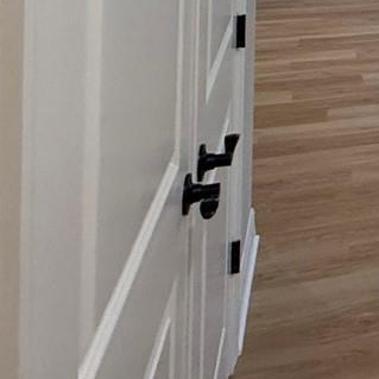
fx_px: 768
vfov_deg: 23.5
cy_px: -149
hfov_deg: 20.7
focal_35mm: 62
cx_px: 656
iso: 320
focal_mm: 2.22
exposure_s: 1/120
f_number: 2.2
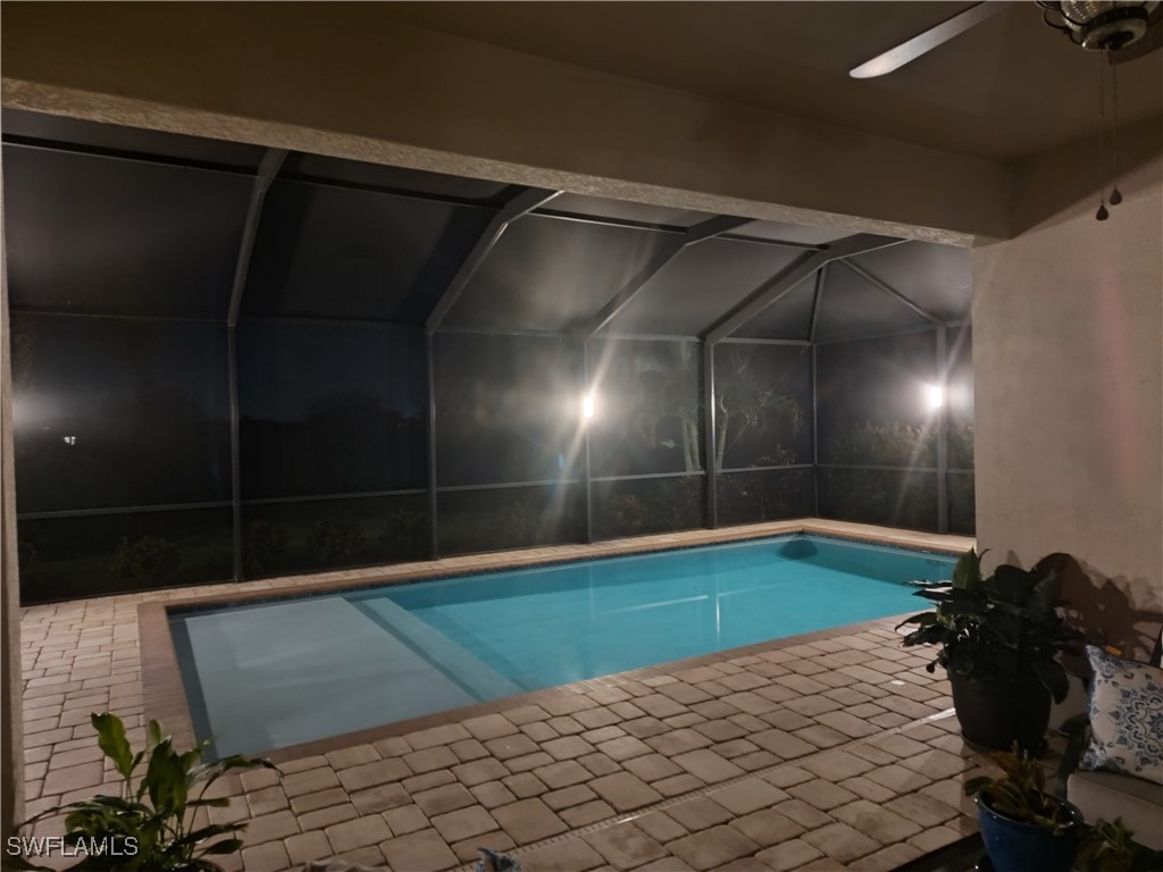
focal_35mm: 23
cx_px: 582
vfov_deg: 58.9
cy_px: 436
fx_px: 773
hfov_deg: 73.9
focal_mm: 5.56
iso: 4119
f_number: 1.8
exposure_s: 1/10
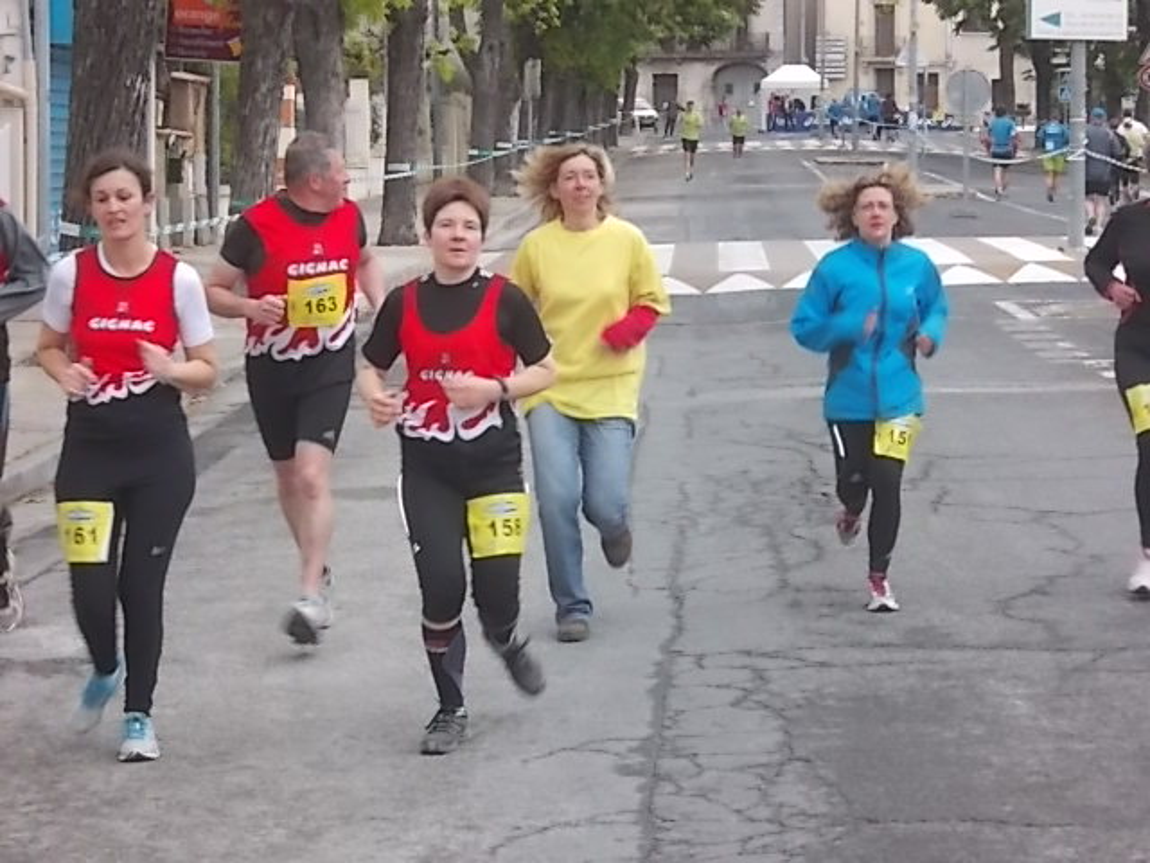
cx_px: 575
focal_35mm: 113
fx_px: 3754
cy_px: 432
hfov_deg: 17.4
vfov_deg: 13.1
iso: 200
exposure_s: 1/60
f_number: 5.8
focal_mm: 16
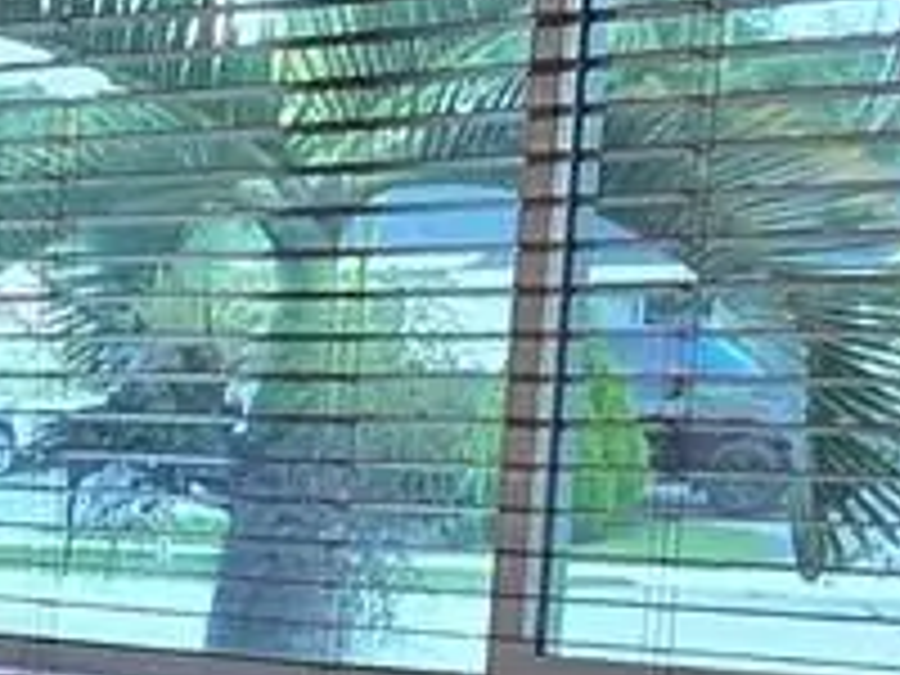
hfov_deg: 15.5
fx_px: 2704
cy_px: 828
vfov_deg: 13.8
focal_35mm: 104
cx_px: -832
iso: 400
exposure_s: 1/60
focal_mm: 2.2
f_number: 2.2
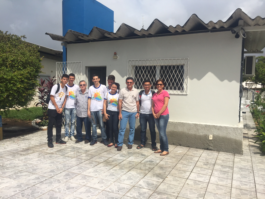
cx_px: 132
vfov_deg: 48.2
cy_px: 100
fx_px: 222
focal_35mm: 29
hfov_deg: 61.7
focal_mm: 4.15
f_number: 2.2
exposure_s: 1/3968
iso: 32
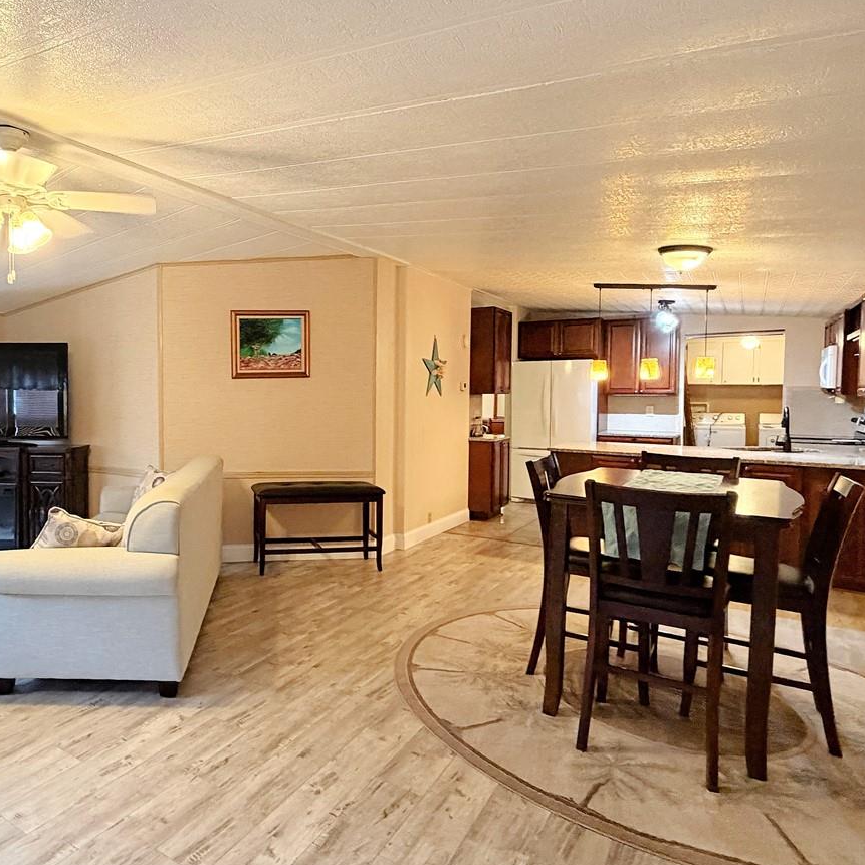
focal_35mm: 23
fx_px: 650
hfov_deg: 64.9
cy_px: 414
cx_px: 264
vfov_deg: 67.2
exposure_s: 1/60
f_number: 2.2
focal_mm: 2.22
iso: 500
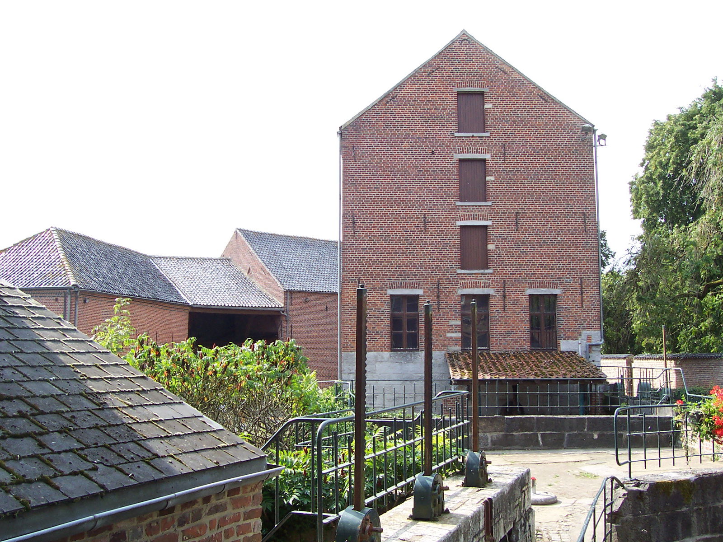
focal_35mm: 37
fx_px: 773
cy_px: 271
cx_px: 362
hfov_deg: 50.1
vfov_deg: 38.7
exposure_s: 1/125
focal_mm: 5.6
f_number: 5.6
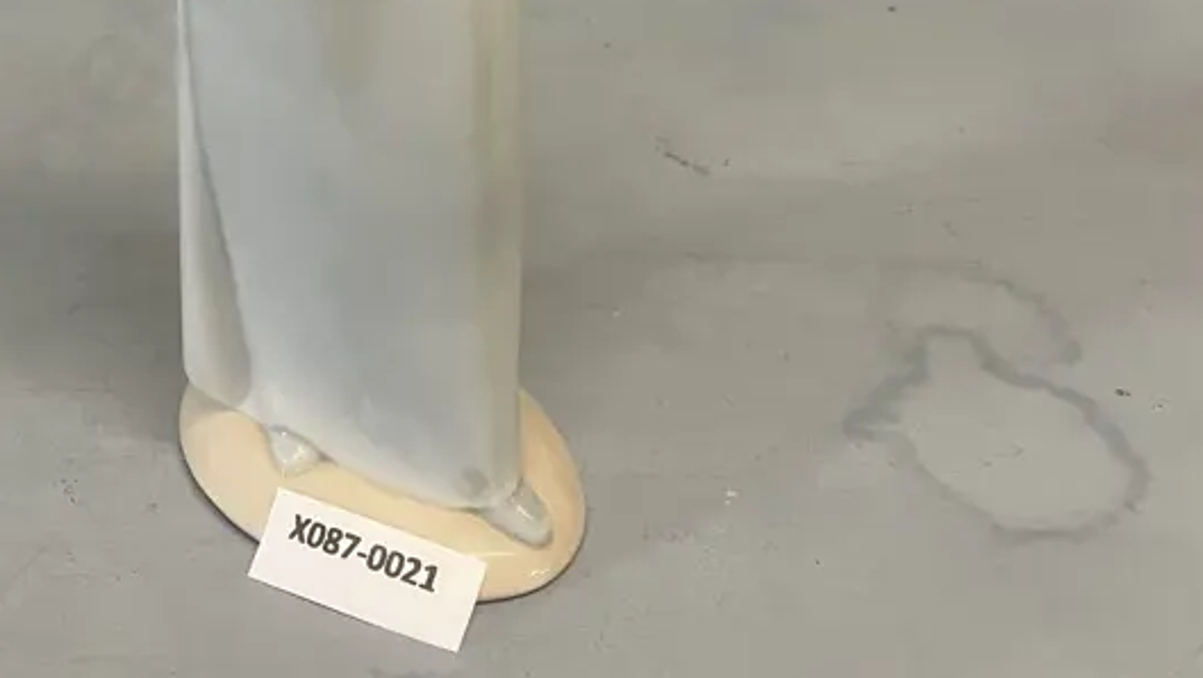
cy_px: -287
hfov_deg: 35.0
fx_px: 1883
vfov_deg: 18.5
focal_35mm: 59
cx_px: 387
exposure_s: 1/50
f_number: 1.8
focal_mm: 3.99
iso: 80
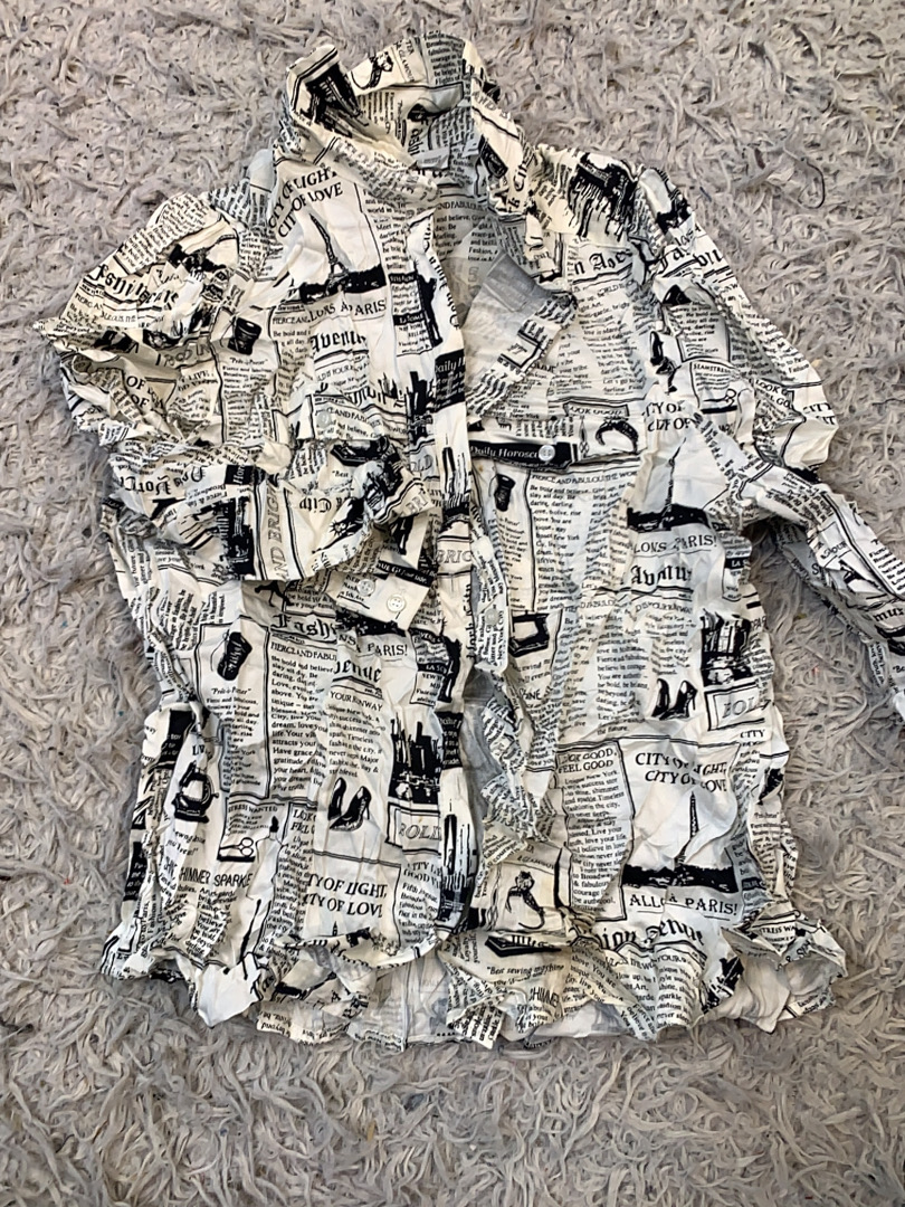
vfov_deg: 67.3
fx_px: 906
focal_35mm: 26
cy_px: 604
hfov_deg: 53.1
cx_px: 452
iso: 32
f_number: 1.8
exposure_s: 1/100
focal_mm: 4.25
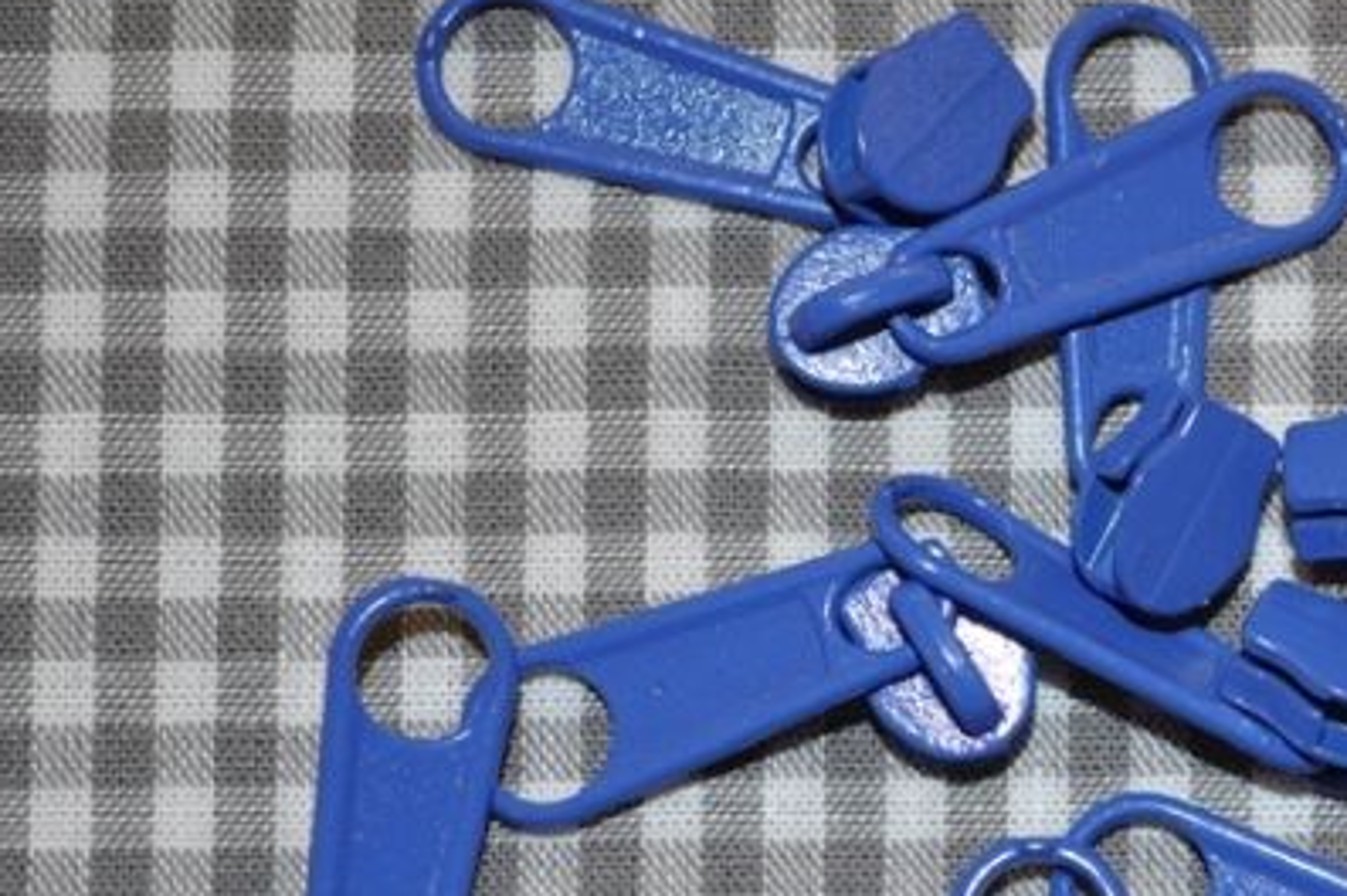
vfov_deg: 10.3
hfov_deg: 15.3
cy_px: 745
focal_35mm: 133
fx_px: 4972
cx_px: 1150
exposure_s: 1/60
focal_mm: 44
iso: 200
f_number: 5.3
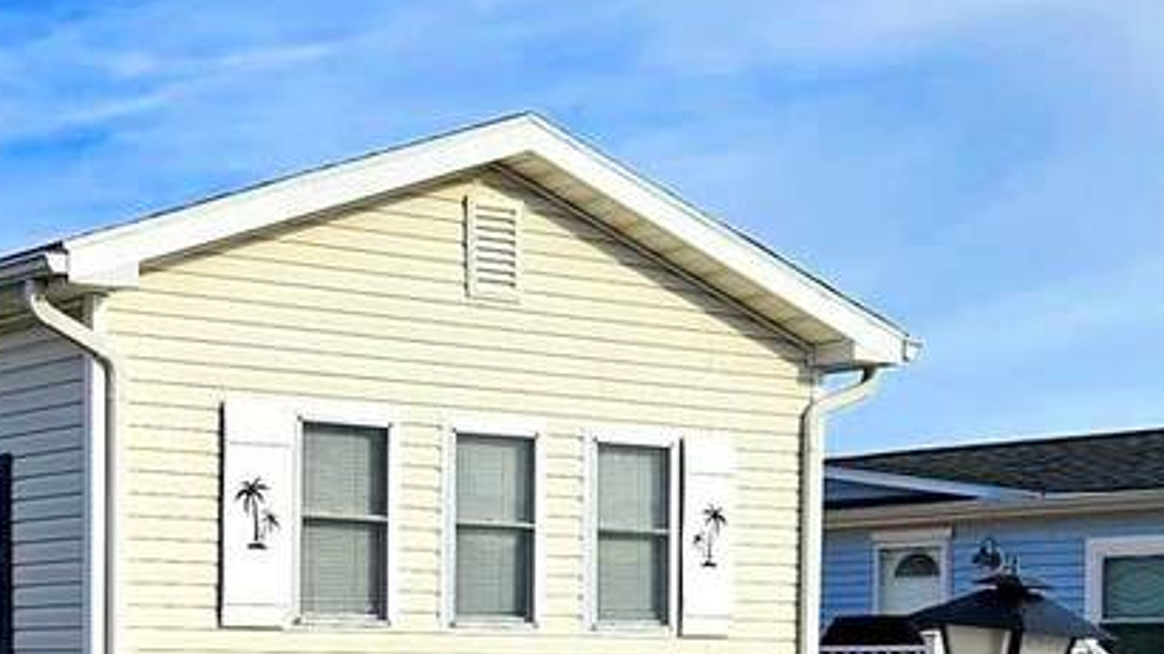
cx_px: 139
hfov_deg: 26.4
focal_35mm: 78
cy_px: 699
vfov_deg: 15.1
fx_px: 2407
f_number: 1.8
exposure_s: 1/2259
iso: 25
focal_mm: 5.4
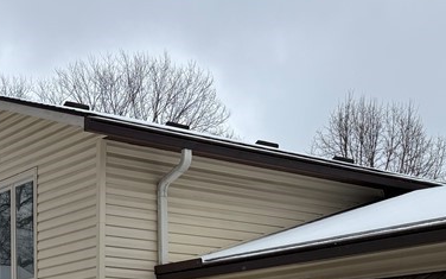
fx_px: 912
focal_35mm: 75
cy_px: 439
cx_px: 134
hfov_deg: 27.3
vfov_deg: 15.7
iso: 50
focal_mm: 5.96
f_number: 1.6
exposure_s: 1/1799
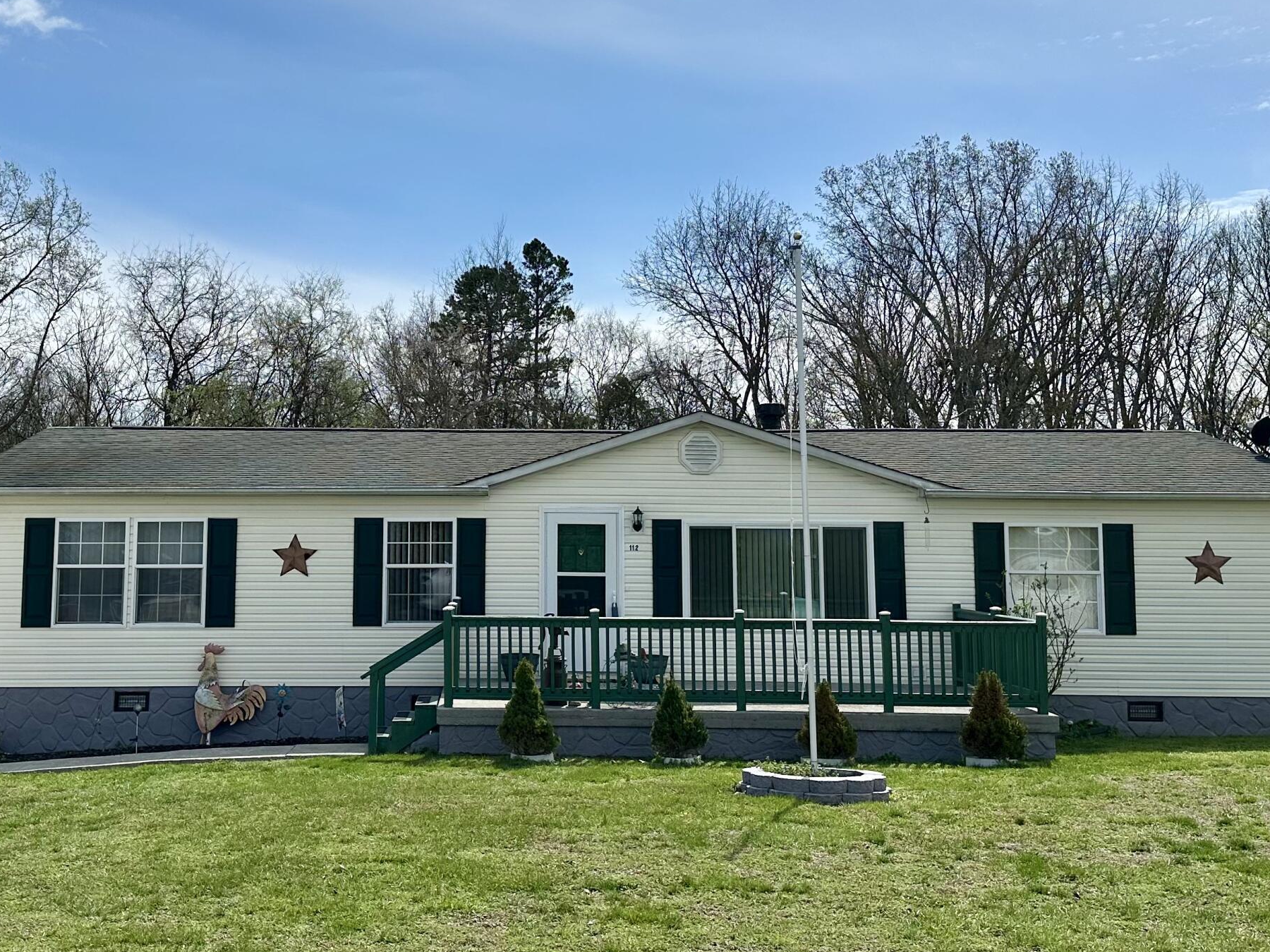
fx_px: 1468
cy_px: 412
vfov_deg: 35.9
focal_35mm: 40
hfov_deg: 46.5
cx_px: 490
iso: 80
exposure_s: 1/10753
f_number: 1.78
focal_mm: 6.86
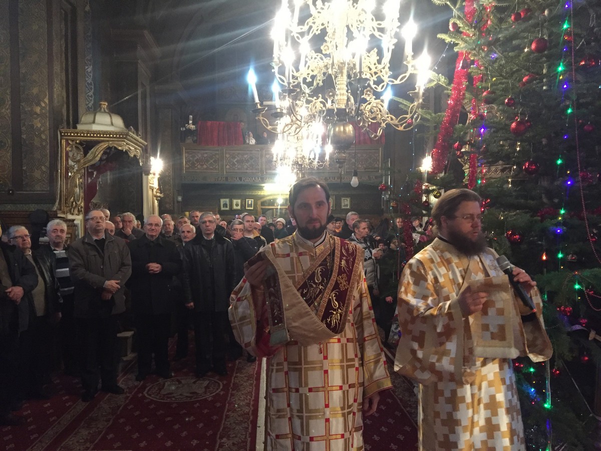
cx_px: 300
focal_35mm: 29
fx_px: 503
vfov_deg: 48.2
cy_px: 226
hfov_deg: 61.7
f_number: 2.2
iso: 320
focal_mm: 4.15
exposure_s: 1/17
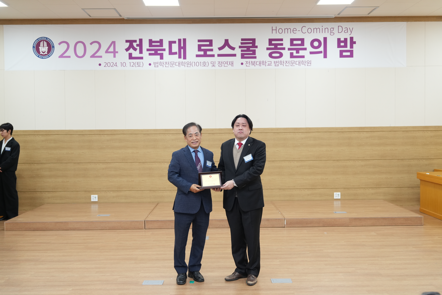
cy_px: 148
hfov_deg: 50.7
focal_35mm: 38
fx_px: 467
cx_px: 221
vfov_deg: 35.1
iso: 800
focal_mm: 38
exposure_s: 1/125
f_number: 2.8
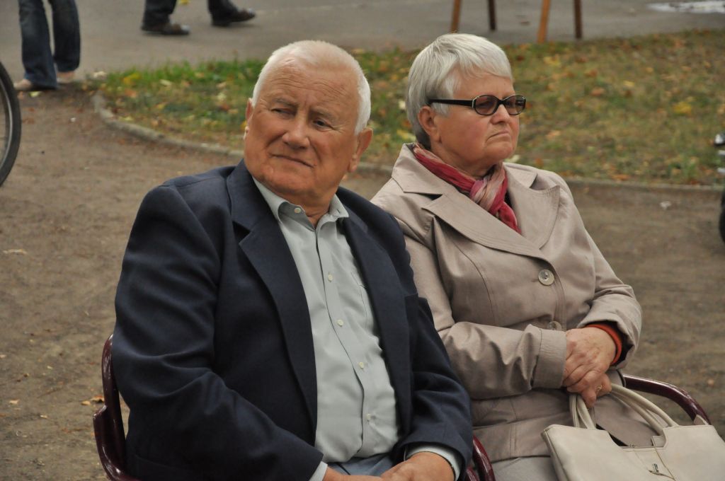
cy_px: 240
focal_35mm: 112
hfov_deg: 18.2
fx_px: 2263
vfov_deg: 12.1
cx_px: 362
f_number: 5.3
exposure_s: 1/640
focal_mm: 75
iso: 2000
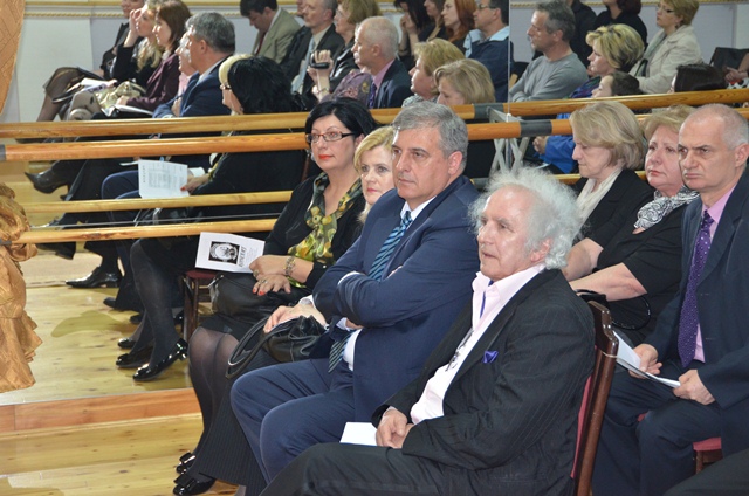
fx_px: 1744
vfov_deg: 16.2
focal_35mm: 84
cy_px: 248
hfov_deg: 24.2
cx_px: 374
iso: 1600
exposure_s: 1/60
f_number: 5.6
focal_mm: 56
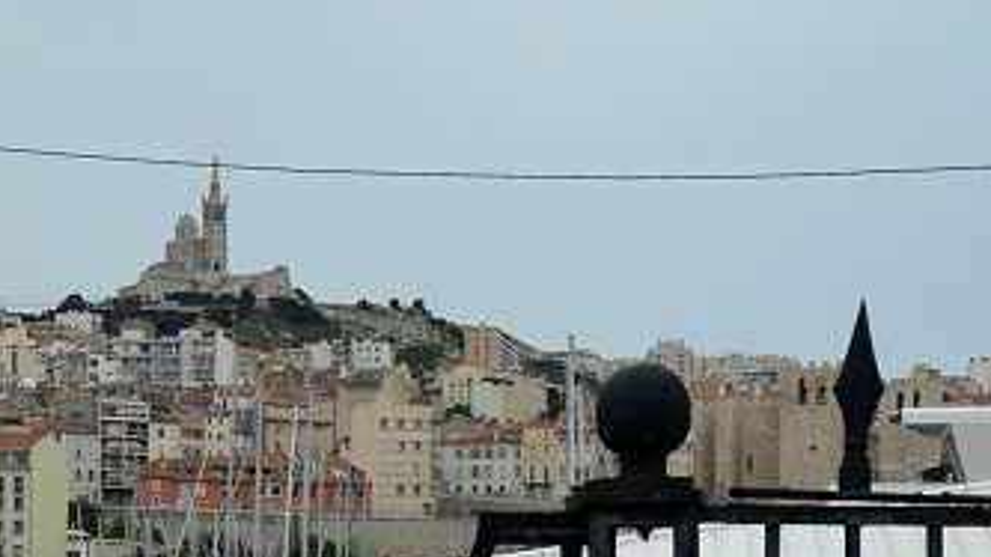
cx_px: 100
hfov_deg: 18.6
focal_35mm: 113
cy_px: 529
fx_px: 2968
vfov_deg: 10.6
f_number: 4.5
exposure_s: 1/1000
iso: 3200
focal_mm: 24
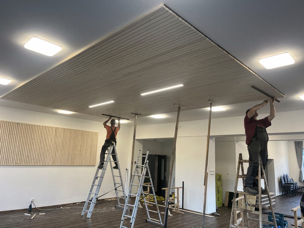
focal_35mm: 26
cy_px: 114
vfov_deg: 53.1
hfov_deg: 67.3
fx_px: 228
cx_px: 152
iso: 125
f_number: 1.6
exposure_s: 1/100
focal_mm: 5.1
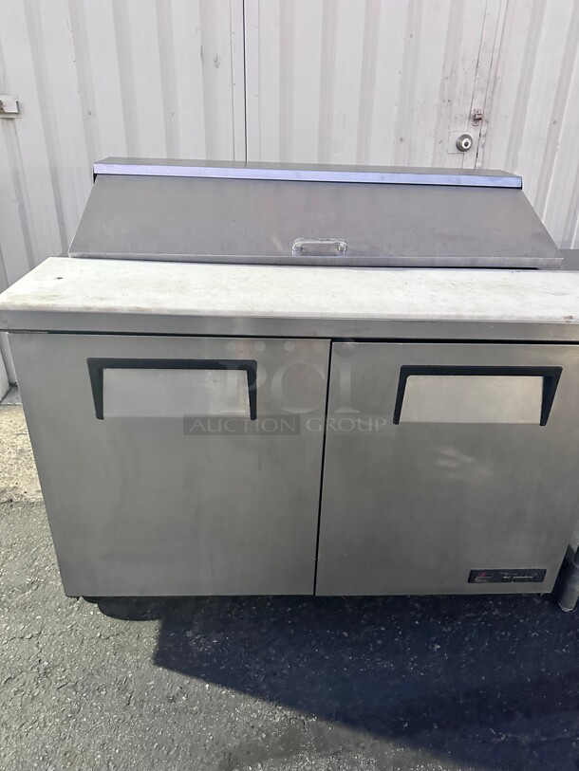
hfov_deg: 56.8
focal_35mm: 24
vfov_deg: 71.6
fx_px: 535
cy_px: 386
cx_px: 290
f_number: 1.78
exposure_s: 1/60
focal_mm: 6.86
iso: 800
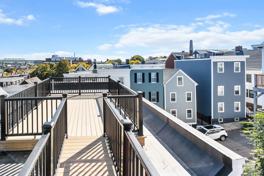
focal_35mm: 19
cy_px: 65
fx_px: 139
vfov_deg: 63.5
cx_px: 89
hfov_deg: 84.1
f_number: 8
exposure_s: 1/90
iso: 100
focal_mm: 14
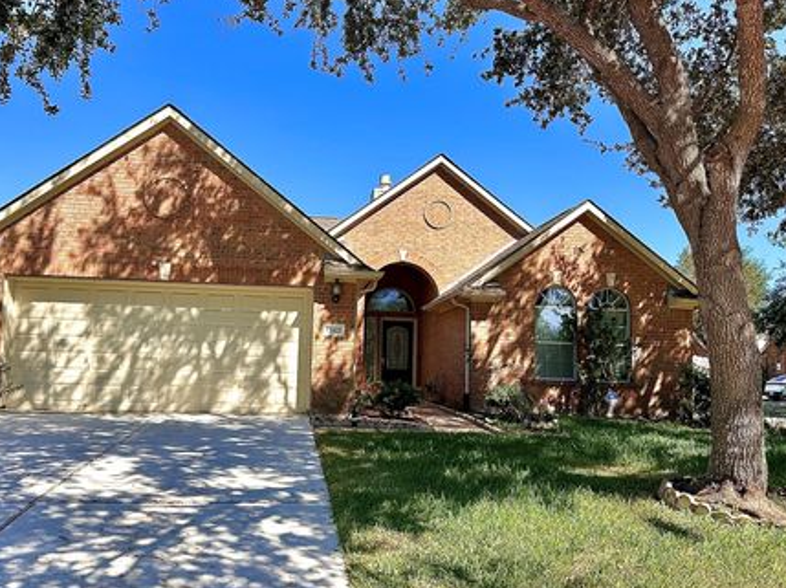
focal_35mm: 28
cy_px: 274
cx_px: 355
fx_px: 635
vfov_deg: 49.6
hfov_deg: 63.4
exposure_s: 1/3058
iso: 80
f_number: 1.78
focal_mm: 6.86
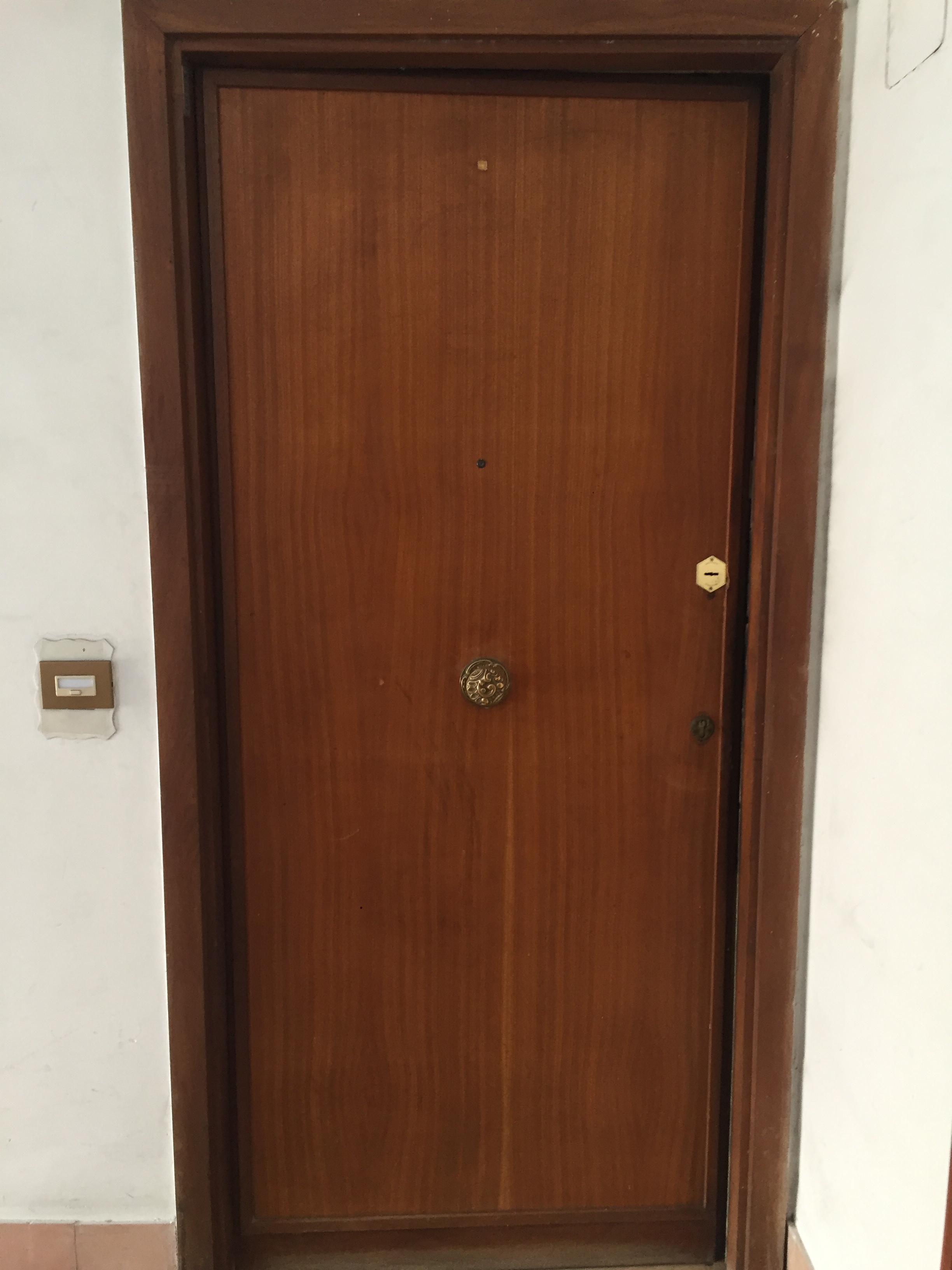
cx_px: 476
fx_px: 1063
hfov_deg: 48.2
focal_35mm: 29
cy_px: 635
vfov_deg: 61.7
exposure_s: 1/33
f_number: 2.2
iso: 125
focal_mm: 4.15
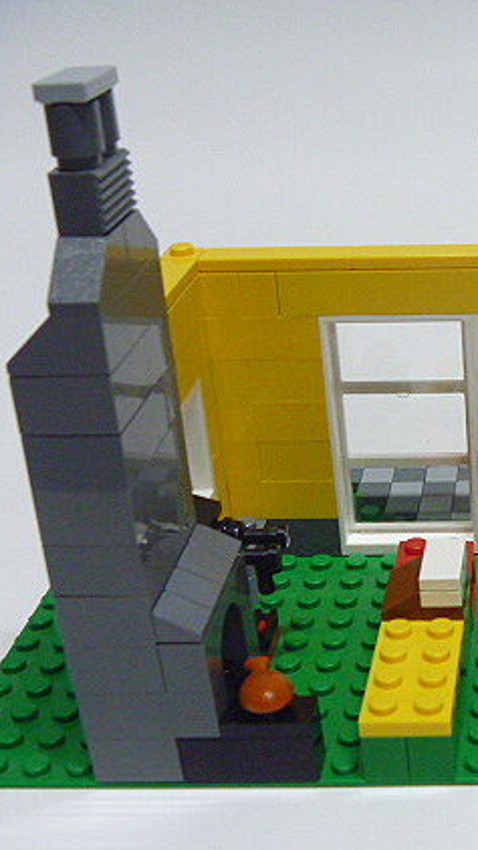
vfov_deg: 36.0
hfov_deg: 19.4
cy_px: 483
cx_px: 597
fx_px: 1306
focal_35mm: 58
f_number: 3.5
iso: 400
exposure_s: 1/20
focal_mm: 6.3
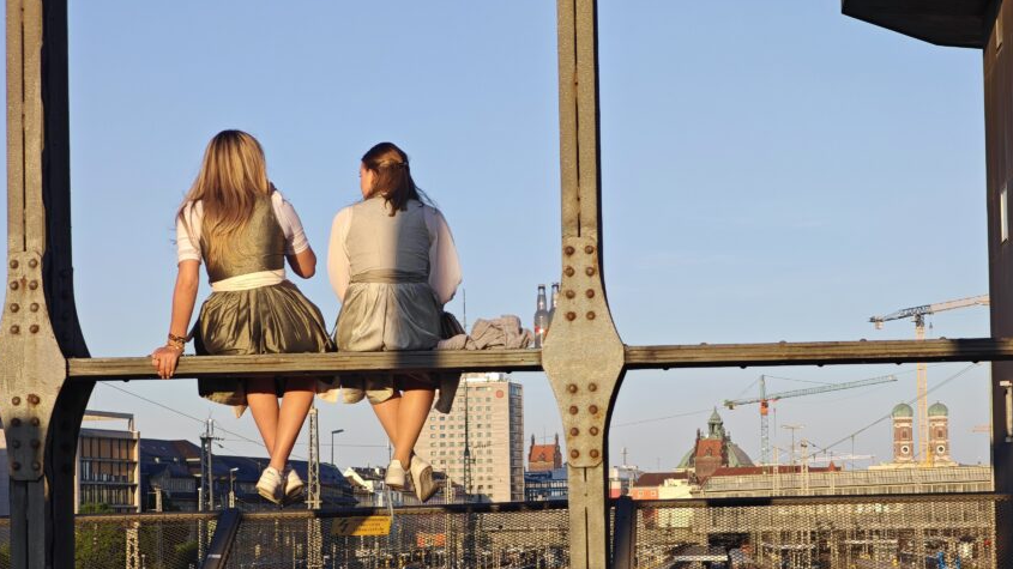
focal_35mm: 99
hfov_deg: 21.6
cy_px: 399
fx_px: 2659
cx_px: 581
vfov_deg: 12.2
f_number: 1.8
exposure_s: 1/968
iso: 50
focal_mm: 12.28
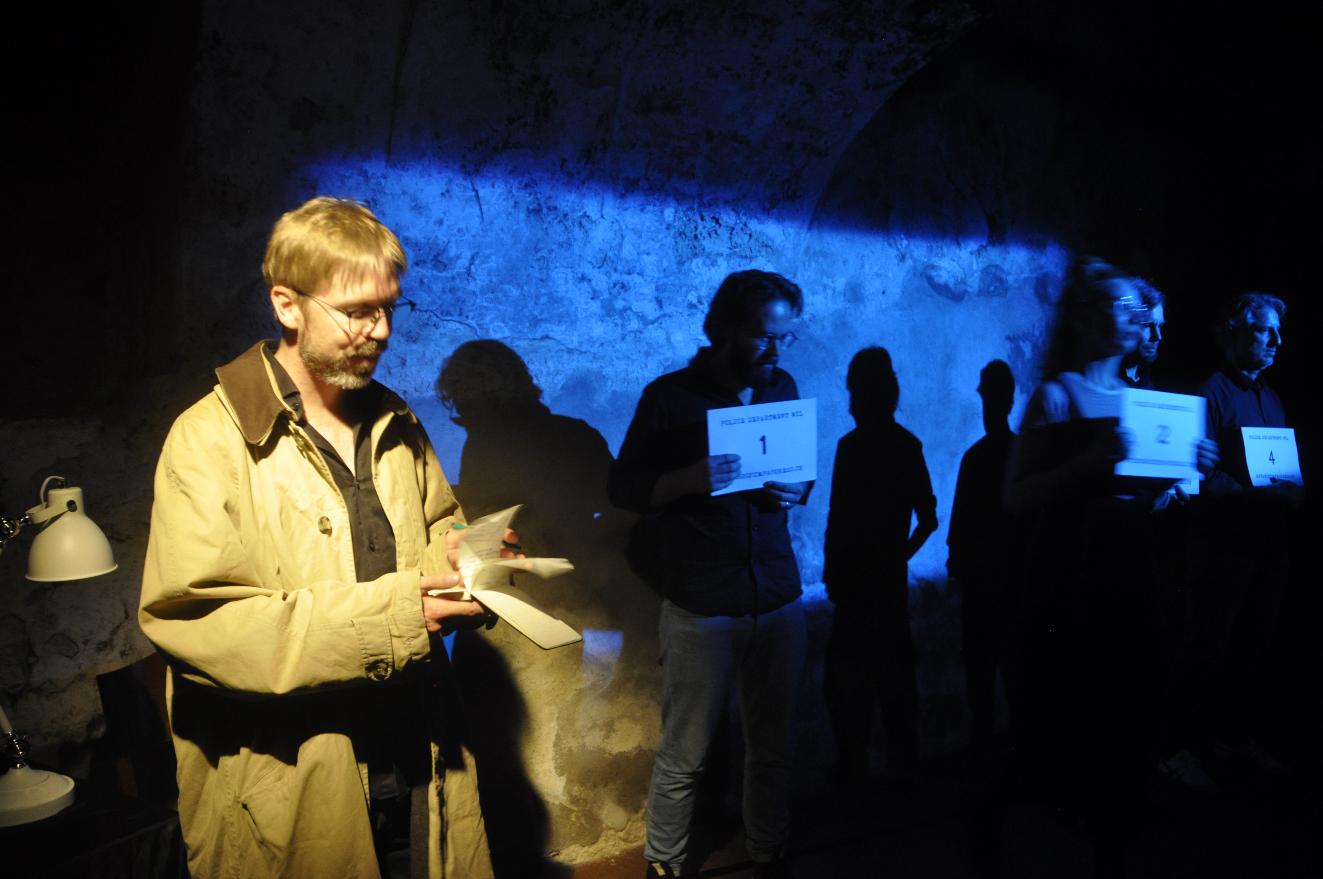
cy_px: 440
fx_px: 1101
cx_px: 662
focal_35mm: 30
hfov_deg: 62.0
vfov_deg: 43.5
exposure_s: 1/13
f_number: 3.5
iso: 800
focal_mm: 20
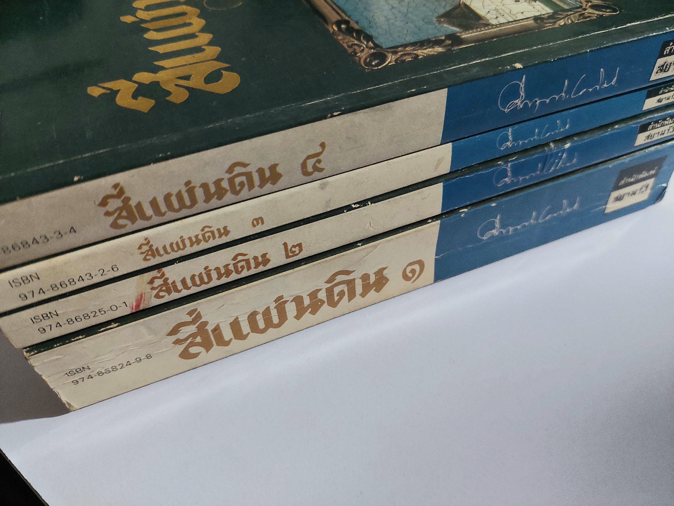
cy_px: 253
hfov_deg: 71.6
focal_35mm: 24
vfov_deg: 56.8
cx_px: 337
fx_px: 467
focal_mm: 5.23
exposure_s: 1/33
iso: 500
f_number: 1.8
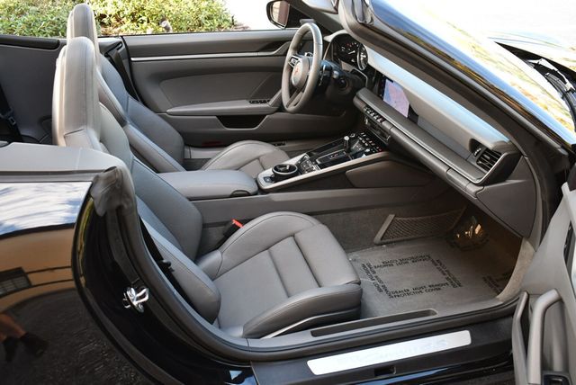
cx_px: 288
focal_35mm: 36
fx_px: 577
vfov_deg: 36.9
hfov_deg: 53.1
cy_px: 192
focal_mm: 18
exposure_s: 1/250
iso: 560
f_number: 3.5
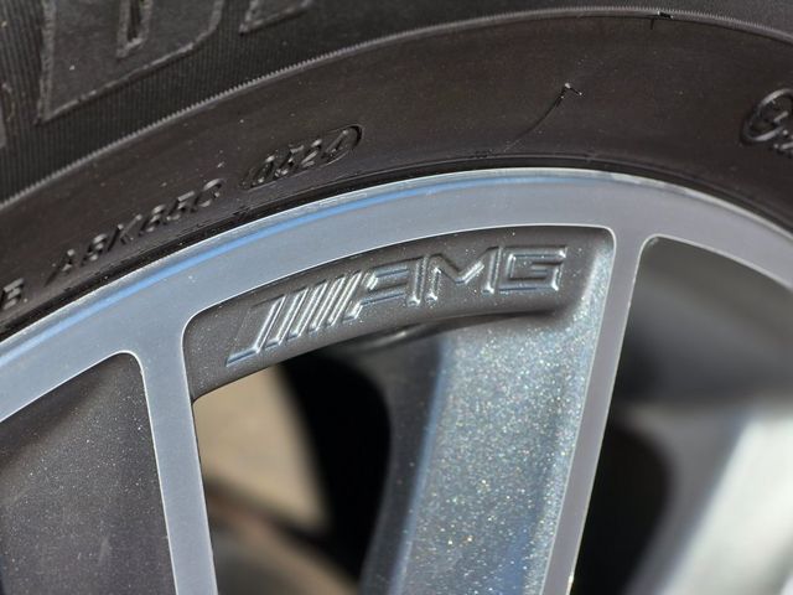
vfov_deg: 12.9
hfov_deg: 17.1
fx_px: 2634
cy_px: 298
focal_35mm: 115
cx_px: 396
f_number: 3.4
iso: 64
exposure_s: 1/984
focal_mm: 18.6
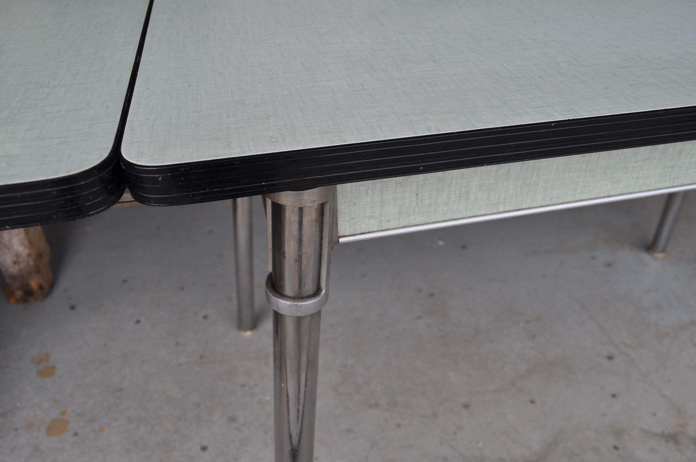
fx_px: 579
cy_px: 231
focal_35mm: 30
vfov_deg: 43.5
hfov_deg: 62.0
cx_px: 348
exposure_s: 1/160
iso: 200
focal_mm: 20
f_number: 6.3
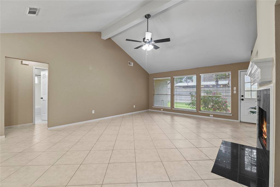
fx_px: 109
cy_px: 94
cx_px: 140
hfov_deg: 104.2
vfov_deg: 81.2
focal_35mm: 14
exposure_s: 1/6
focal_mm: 14
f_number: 8
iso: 800
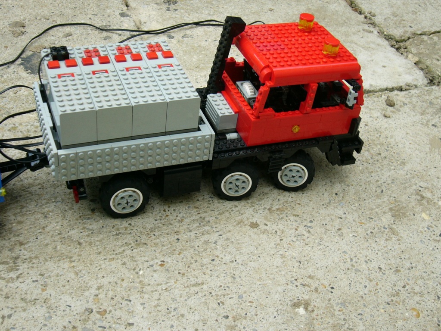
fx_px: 586
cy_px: 166
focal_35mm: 46
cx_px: 220
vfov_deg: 31.5
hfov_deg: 41.2
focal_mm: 7.6
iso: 50
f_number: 3.2
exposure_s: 1/160
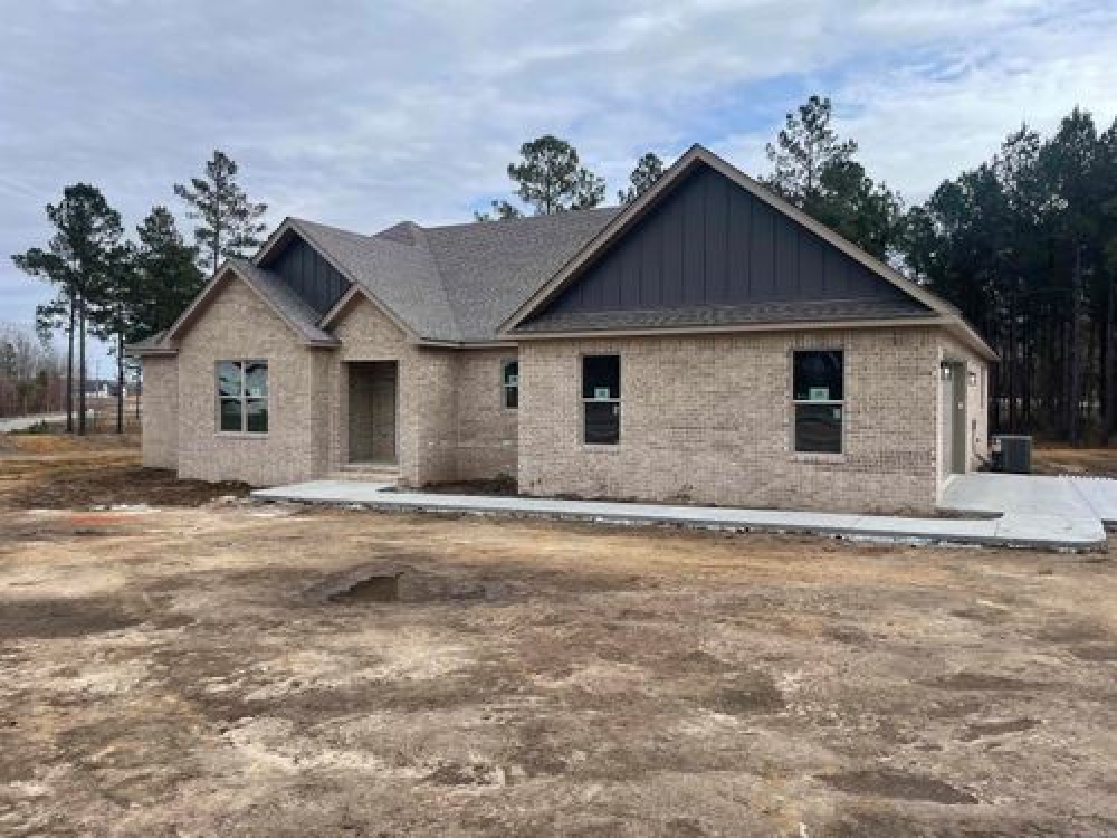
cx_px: 558
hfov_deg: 67.3
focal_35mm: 26
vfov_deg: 53.1
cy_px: 419
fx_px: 839
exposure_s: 1/3205
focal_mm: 4.2
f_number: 1.6
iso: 32
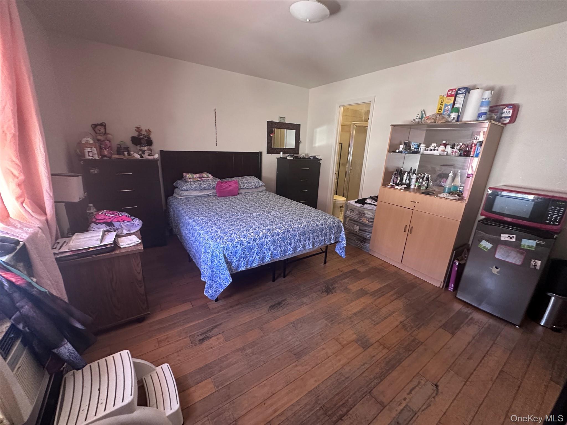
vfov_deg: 85.7
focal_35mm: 14
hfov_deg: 102.1
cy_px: 212
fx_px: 229
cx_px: 284
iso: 640
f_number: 2.2
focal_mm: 2.22
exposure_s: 1/60
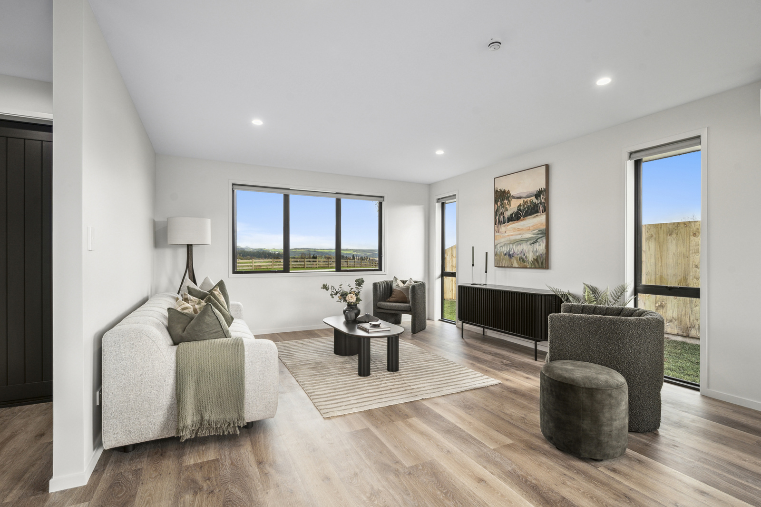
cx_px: 380
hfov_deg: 95.0
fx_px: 349
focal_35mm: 16
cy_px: 254
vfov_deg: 72.0
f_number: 7.1
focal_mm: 16.5
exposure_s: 1/6
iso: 160
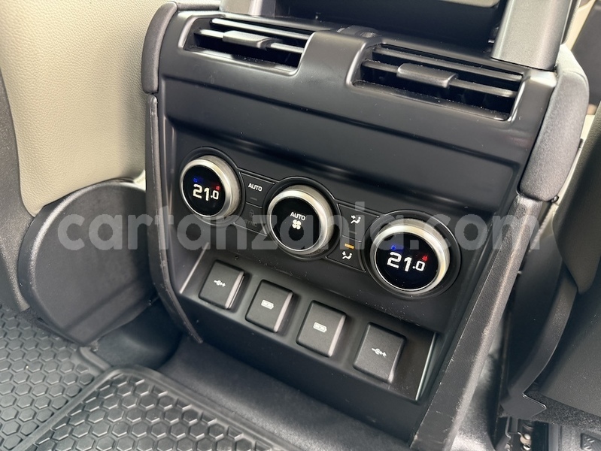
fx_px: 417
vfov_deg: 56.9
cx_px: 300
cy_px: 226
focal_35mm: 24
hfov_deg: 71.6
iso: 250
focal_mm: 6.76
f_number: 1.78
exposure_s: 1/60
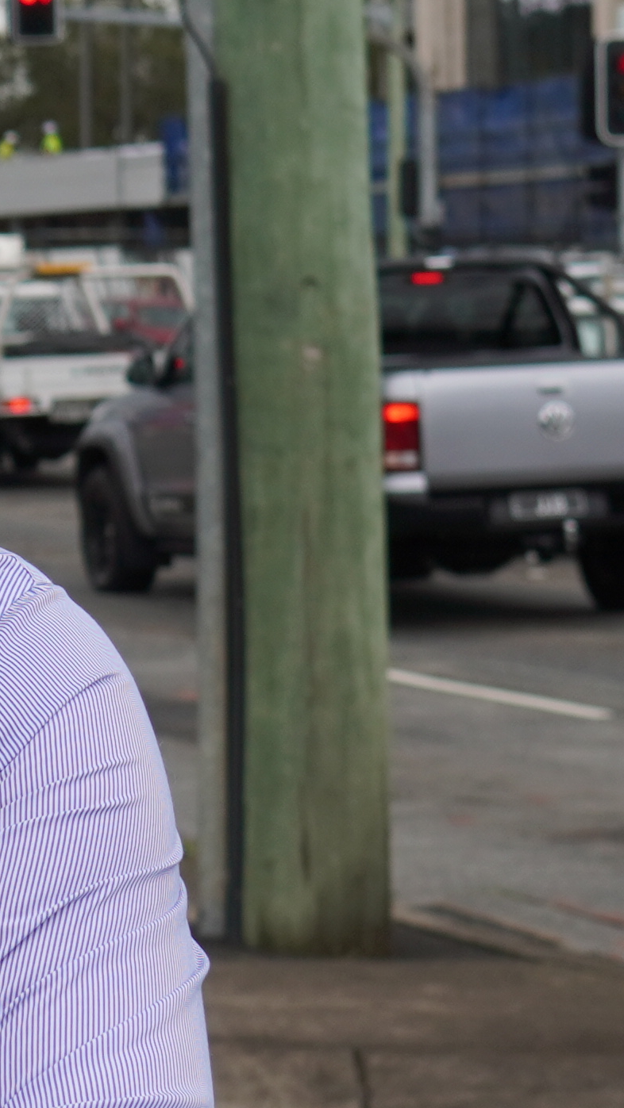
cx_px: -1117
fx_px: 4764
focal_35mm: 162
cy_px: 575
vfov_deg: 13.3
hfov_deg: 6.9
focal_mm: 24
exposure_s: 1/640
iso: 100
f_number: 4
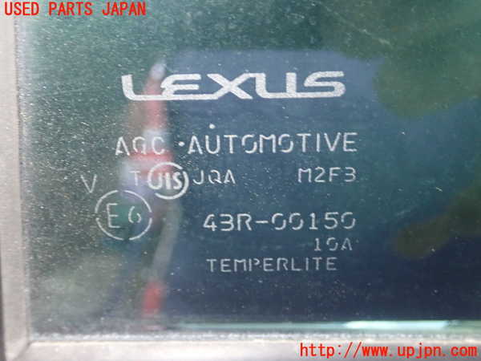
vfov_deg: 33.6
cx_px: 240
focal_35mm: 43
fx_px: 597
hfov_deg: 43.9
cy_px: 180
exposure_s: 1/15
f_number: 2.9
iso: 800
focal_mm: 7.86
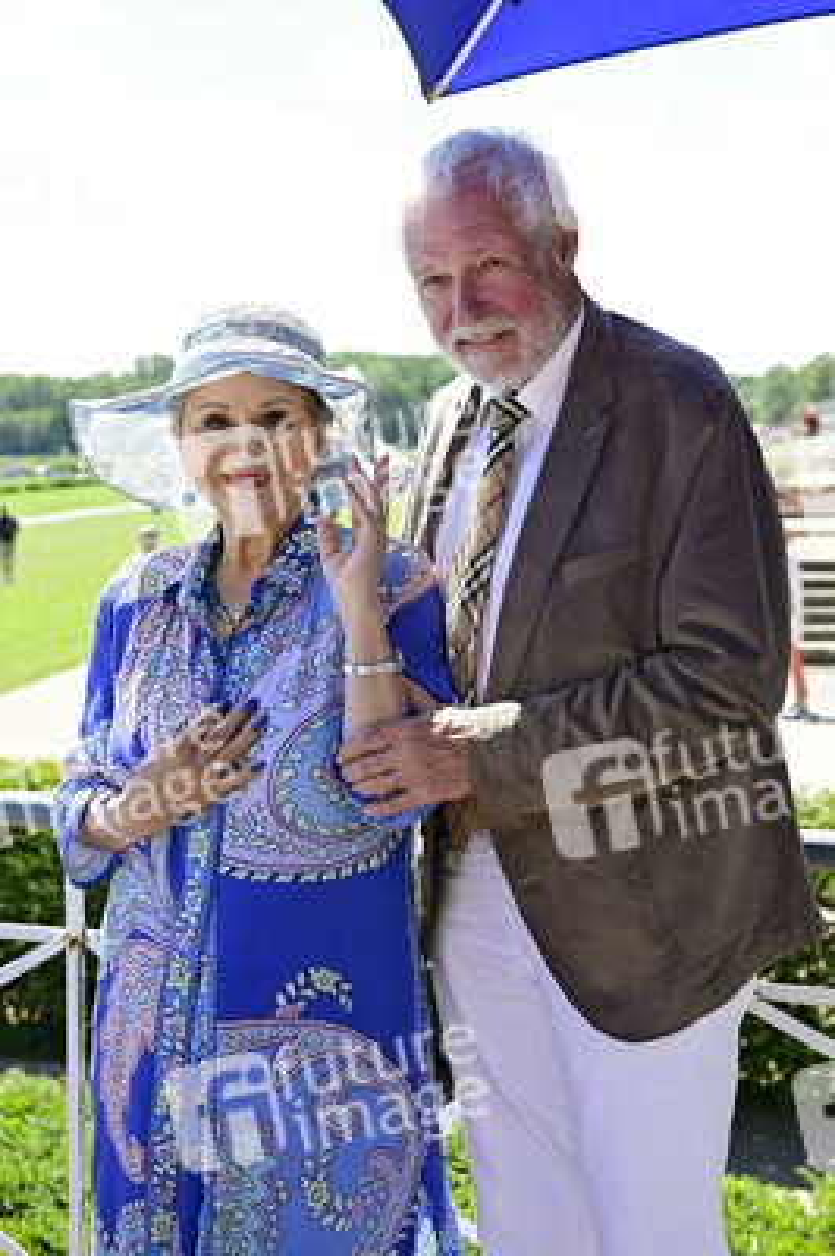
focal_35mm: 55
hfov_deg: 24.6
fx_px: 1917
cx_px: 418
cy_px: 628
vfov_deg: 36.3
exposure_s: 1/200
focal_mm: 55
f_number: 5.6
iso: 100
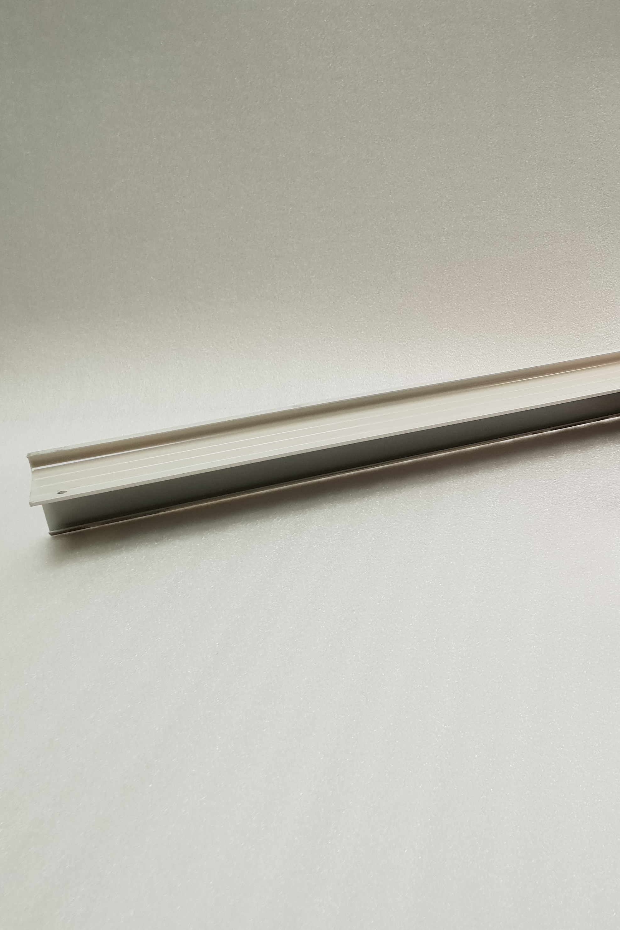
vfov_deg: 51.9
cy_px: 471
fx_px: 956
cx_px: 610
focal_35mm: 37
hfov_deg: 33.2
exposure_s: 1/50
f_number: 2.4
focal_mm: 4.3
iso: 100
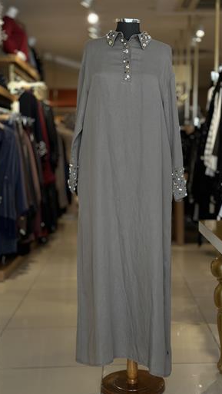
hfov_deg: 22.6
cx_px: 128
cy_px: 199
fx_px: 554
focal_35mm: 53
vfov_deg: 39.2
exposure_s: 1/196
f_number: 1.78
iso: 80
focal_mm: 6.86
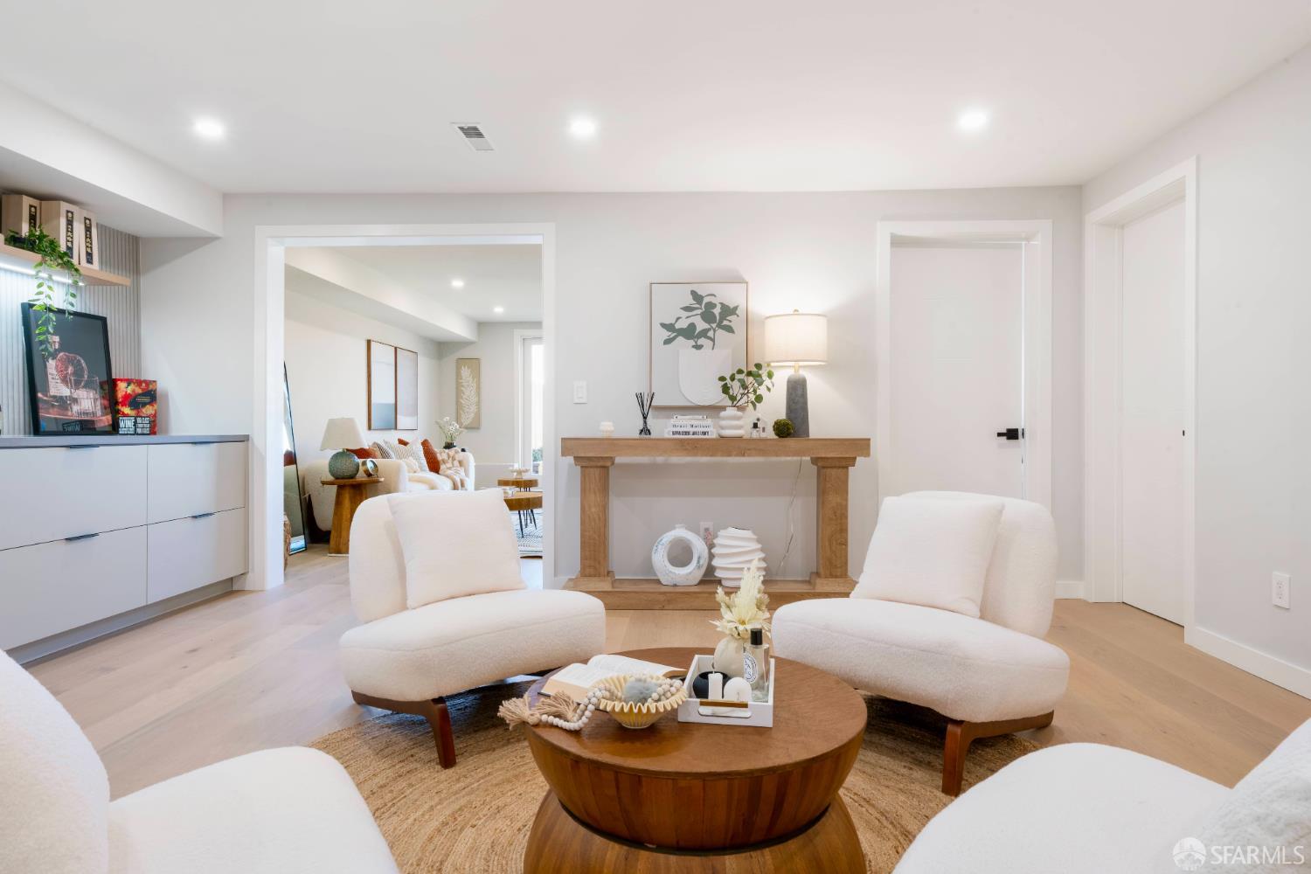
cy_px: 437
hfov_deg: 84.0
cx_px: 656
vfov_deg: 61.9
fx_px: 728
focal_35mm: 20
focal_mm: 20
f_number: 16
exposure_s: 1
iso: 320
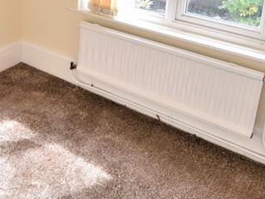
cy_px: -2
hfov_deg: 37.9
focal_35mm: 47
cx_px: 30
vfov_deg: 28.9
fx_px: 360
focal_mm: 10
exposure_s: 1/40
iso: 100
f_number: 4
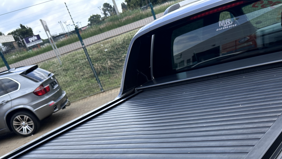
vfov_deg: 27.9
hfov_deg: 50.2
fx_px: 299
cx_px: 166
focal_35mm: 40
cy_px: 161
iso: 80
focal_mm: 6.86
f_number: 1.78
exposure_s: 1/2203
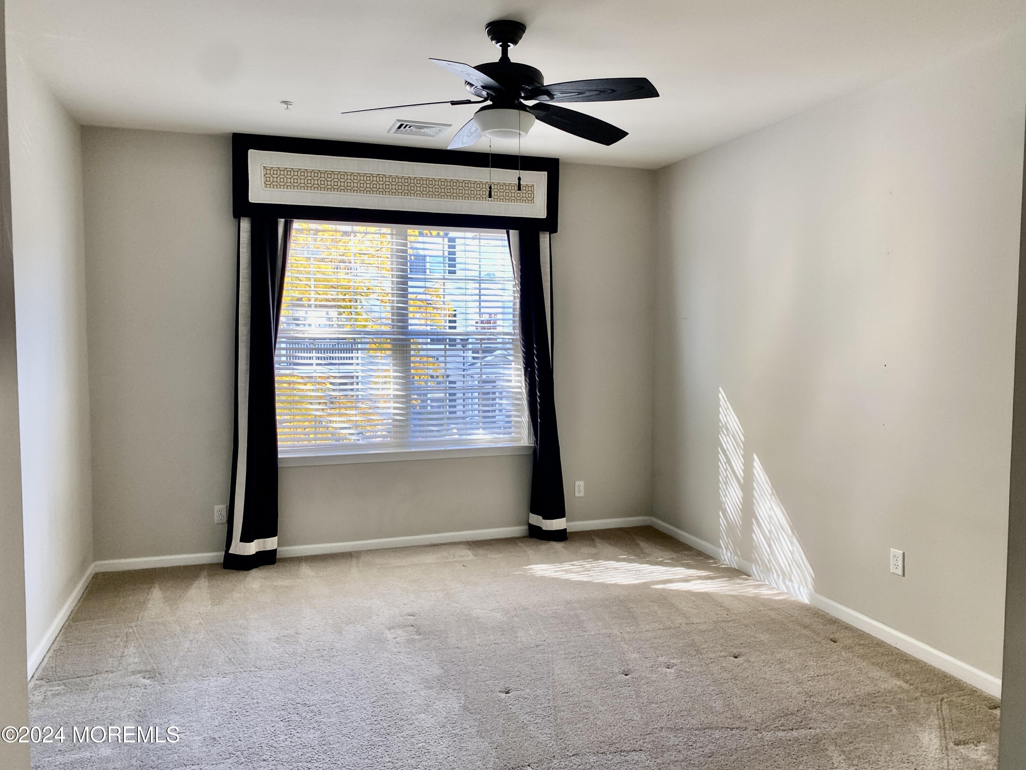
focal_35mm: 26
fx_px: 771
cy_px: 385
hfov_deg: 67.3
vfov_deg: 53.1
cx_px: 513
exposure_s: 1/121
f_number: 1.8
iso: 100
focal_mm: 4.25
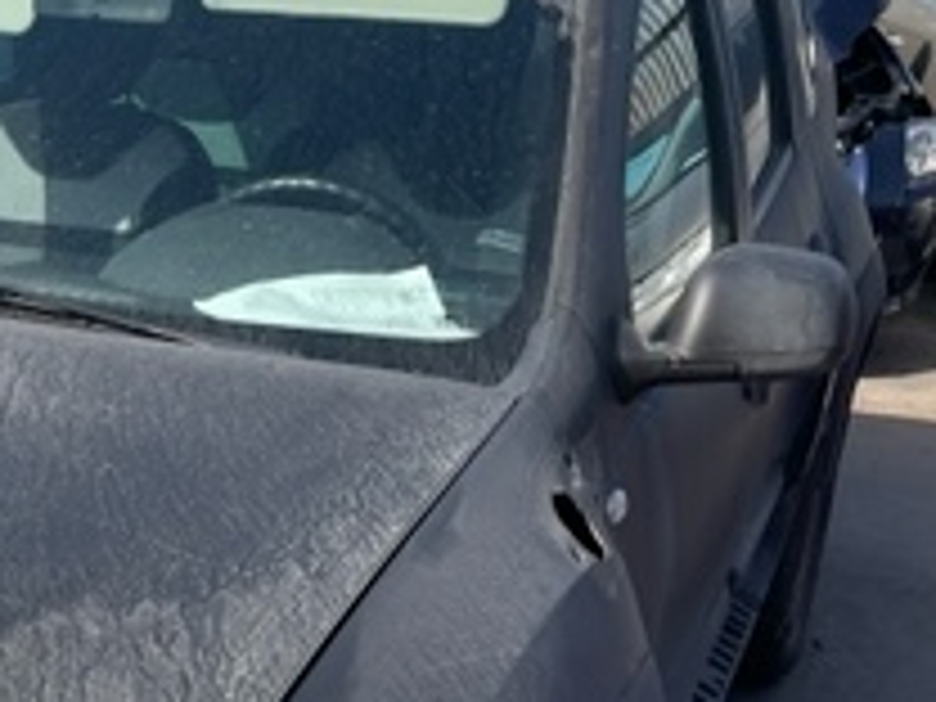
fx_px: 2163
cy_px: 675
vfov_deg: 18.0
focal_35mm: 80
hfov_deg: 23.3
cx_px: -22
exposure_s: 1/1916
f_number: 1.6
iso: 32
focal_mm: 4.2
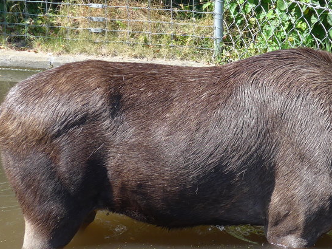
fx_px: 968
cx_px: 244
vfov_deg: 14.6
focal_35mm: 101
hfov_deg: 19.3
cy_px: 104
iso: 80
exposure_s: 1/400
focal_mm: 9.5
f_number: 3
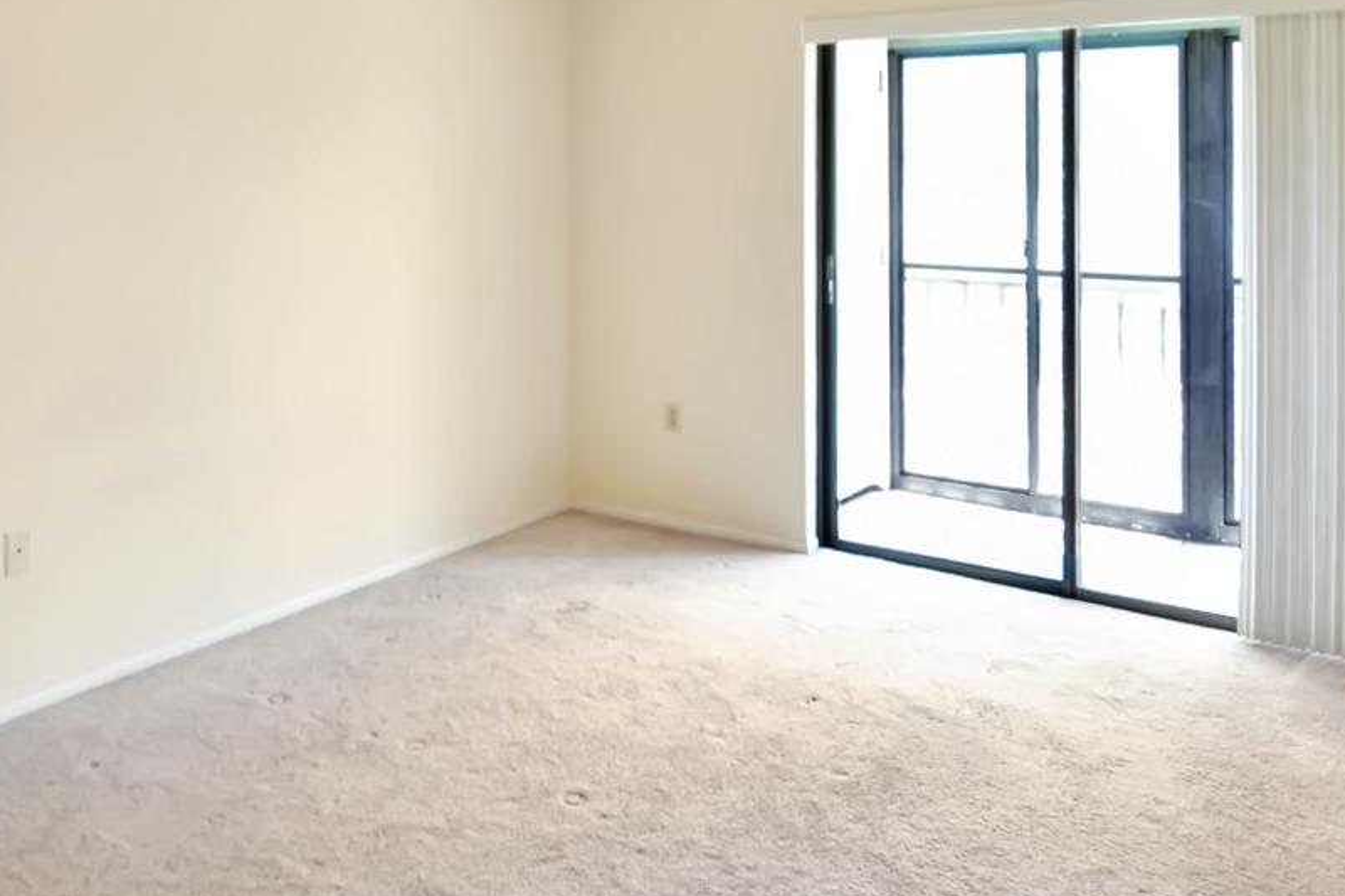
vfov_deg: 43.4
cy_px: 361
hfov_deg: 61.3
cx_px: 523
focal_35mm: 30
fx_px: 1121
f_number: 3.5
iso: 100
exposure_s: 1/3
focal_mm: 10
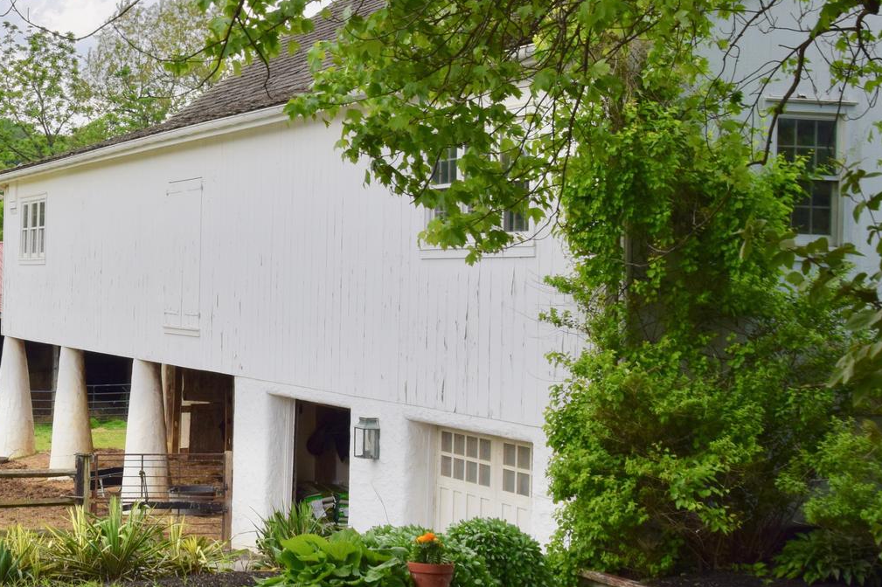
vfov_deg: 20.3
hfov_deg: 29.0
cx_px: 101
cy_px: 221
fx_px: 1641
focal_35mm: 67
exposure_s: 1/320
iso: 200
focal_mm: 22
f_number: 9
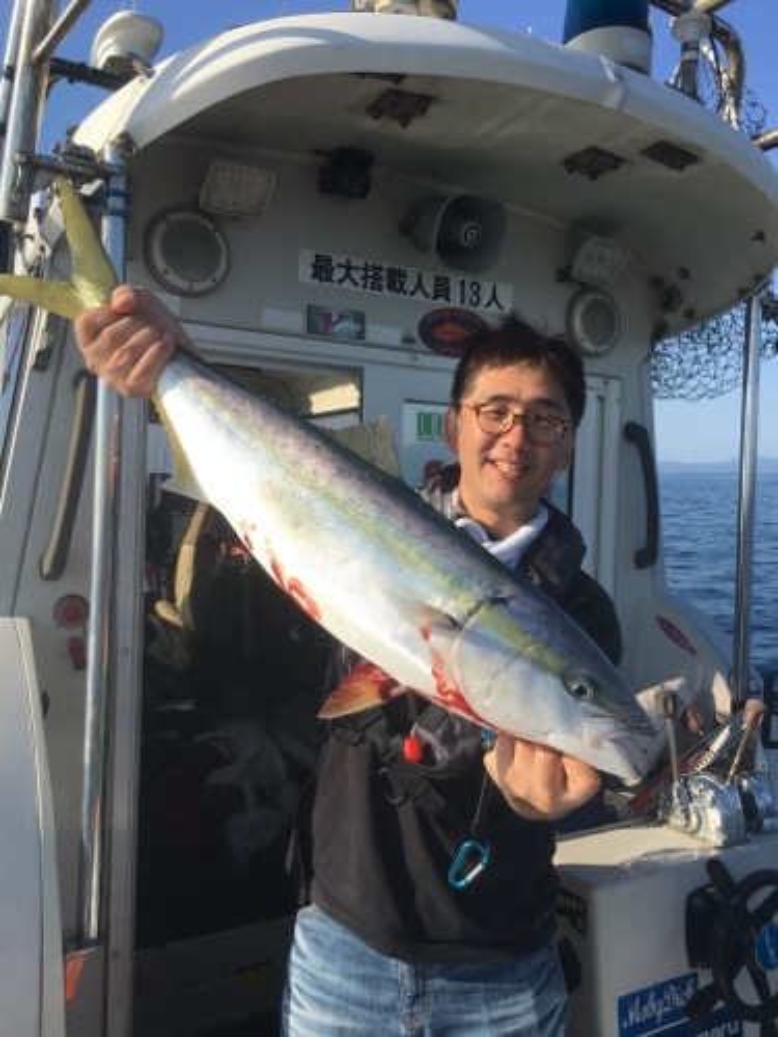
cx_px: 389
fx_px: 869
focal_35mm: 29
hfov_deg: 48.2
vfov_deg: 61.7
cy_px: 518
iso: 25
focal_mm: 4.15
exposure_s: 1/1451
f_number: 2.2
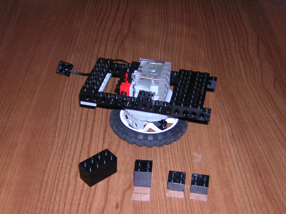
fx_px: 479
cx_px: 143
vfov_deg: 25.2
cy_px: 107
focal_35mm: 58
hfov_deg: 33.2
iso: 100
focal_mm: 7.6
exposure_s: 1/60.1
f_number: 3.3
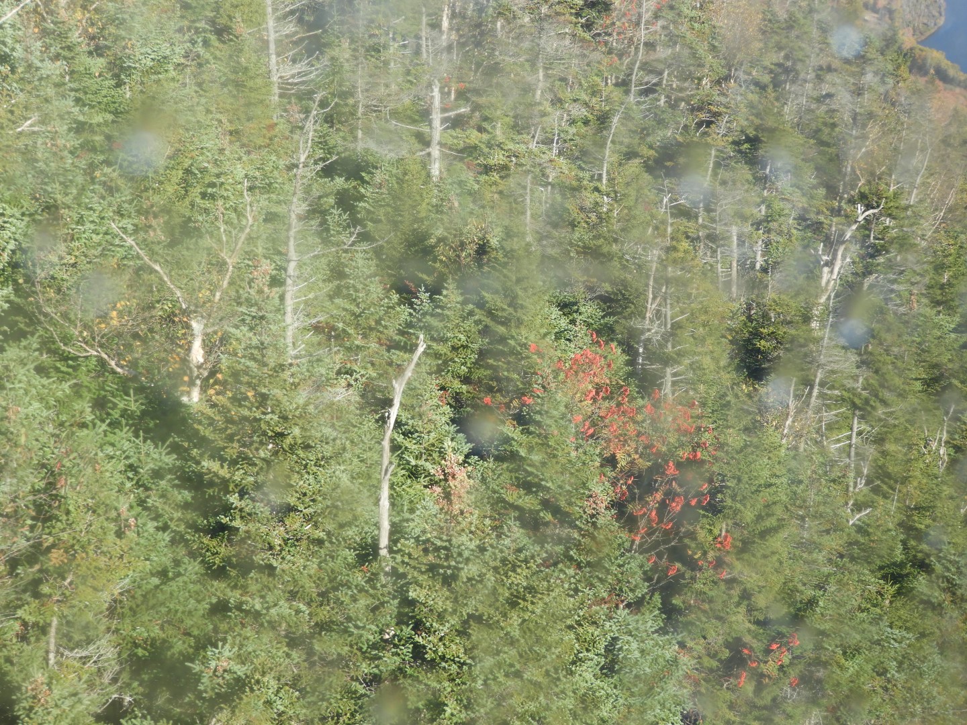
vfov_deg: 21.0
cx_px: 484
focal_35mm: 70
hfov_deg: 27.8
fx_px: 1955
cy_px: 362
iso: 100
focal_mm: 12.5
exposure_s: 1/200
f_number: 4.5
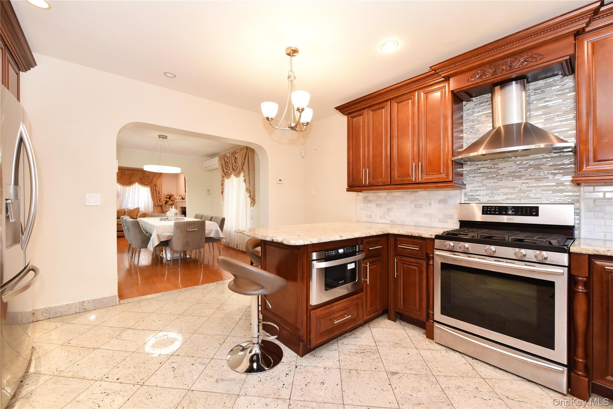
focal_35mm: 14
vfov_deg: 81.2
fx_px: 238
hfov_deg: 104.2
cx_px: 306
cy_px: 204
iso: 2000
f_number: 4.5
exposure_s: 1/160
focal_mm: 14
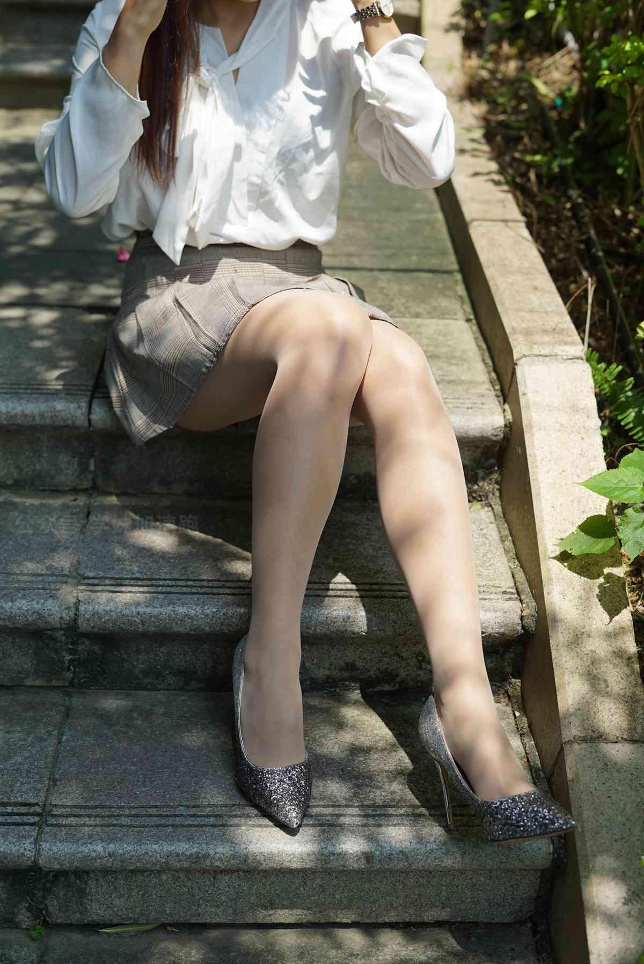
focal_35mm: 50
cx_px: 322
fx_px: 1340
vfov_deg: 39.6
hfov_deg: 27.0
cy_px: 482
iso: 100
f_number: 4
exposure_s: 1/500
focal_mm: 50
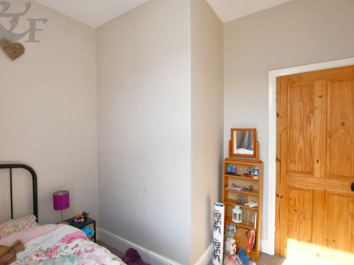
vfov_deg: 71.6
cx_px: 164
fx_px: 184
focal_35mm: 18
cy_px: 136
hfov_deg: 87.6
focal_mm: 10
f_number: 5.6
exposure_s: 1/125
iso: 200
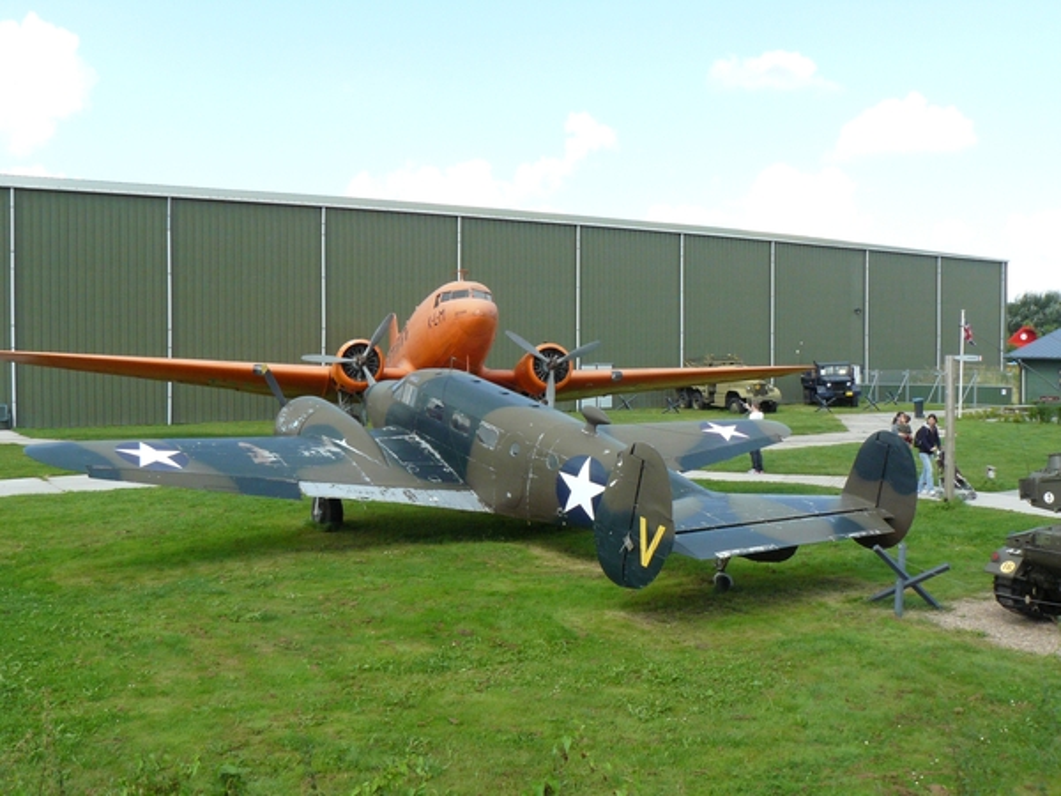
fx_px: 1103
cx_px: 530
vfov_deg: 39.7
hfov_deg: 51.4
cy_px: 398
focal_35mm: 36
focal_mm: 6
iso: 200
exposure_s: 1/320
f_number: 5.6
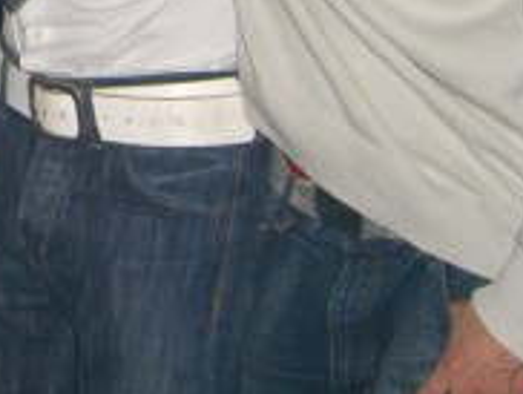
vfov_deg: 11.4
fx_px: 1891
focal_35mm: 125
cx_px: -239
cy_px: -193
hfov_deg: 14.7
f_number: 2.8
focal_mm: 7.9
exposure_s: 1/60
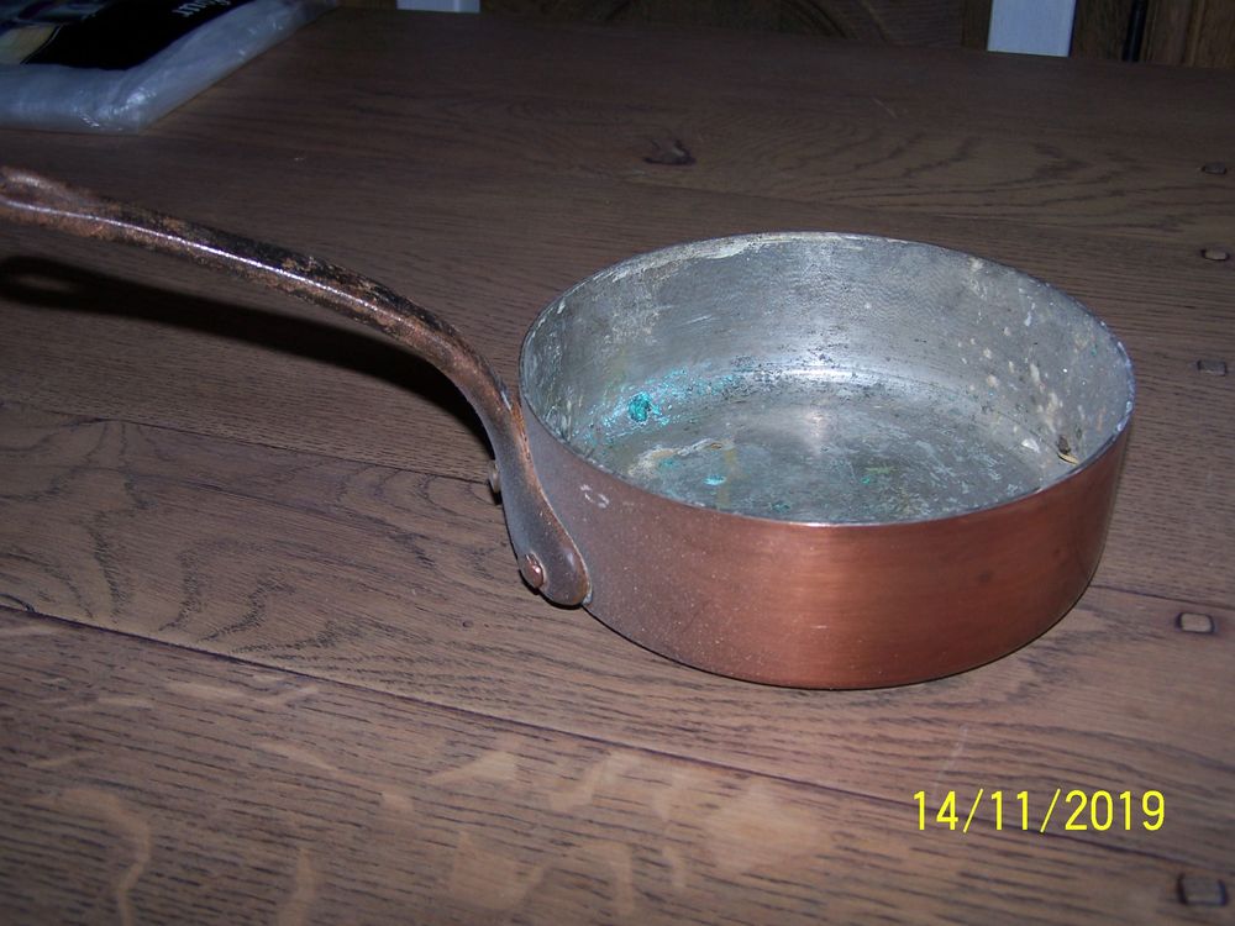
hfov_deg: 46.8
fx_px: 1427
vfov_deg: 36.0
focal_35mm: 40
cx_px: 618
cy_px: 463
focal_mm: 6.7
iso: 80
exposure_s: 1/60
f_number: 2.8
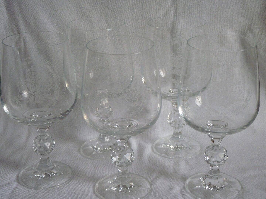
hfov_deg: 29.0
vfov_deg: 21.9
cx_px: 133
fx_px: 515
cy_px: 100
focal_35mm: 67
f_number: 3.4
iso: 400
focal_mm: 11.9
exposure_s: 1/40
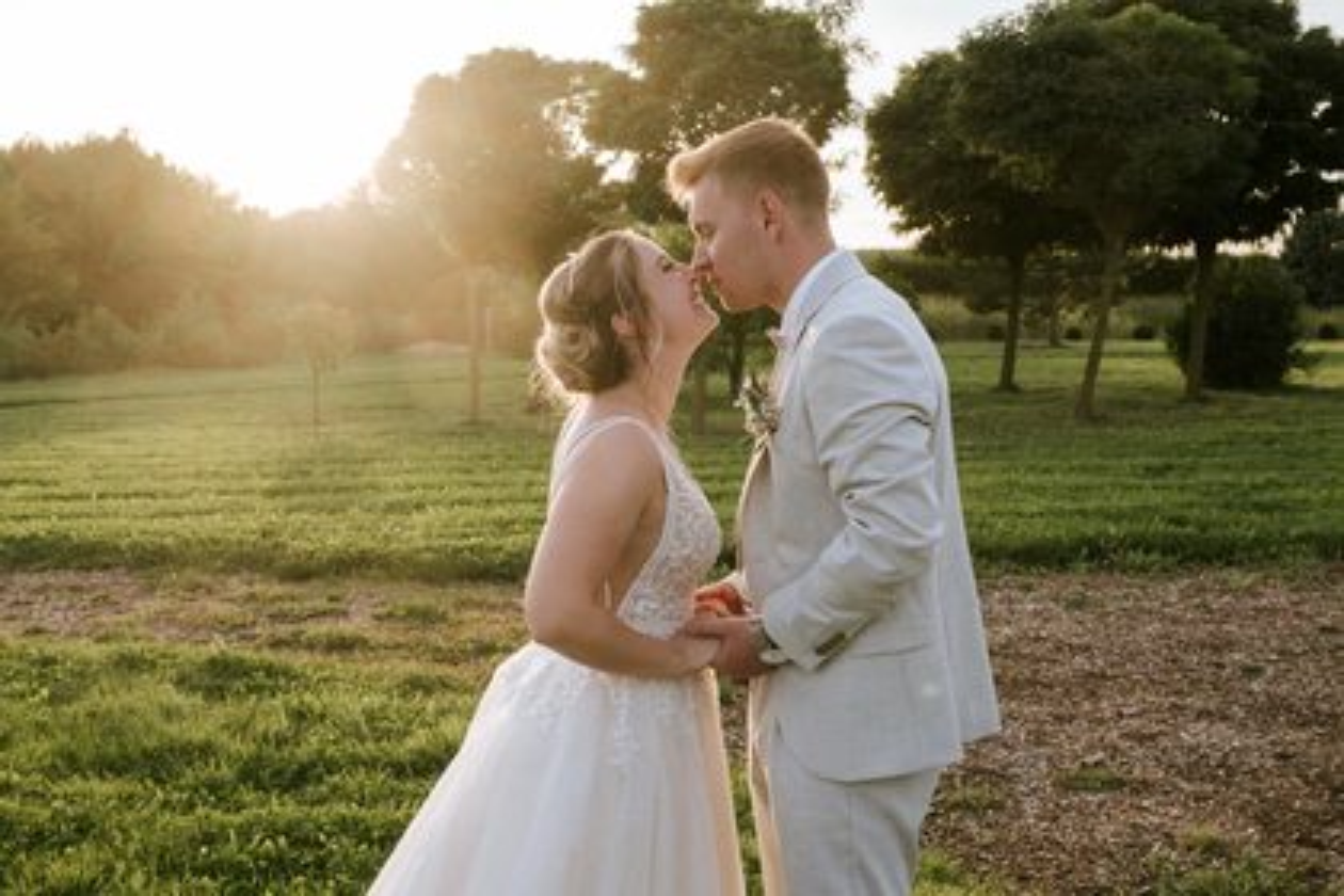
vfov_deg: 30.5
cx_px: 672
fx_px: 1643
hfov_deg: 44.5
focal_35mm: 44
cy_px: 448
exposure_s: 1/250
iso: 500
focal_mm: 44
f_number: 9
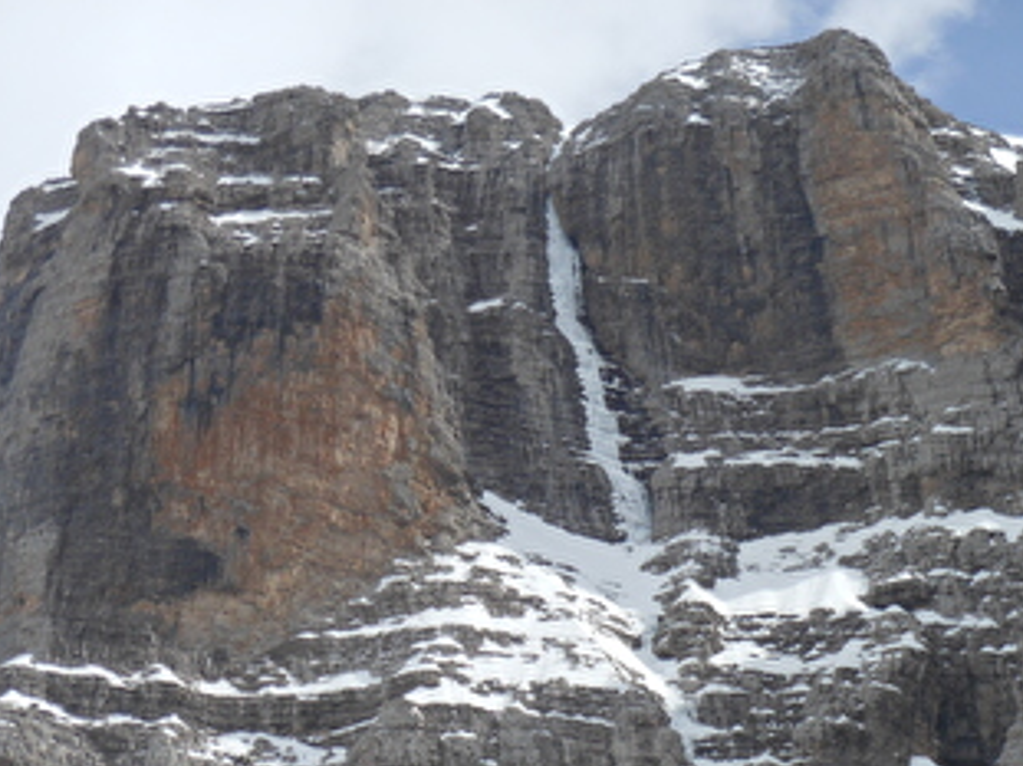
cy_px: 515
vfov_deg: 7.3
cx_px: 556
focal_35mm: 202
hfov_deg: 9.8
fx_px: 5967
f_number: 5.2
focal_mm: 26.1
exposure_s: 1/800
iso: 80
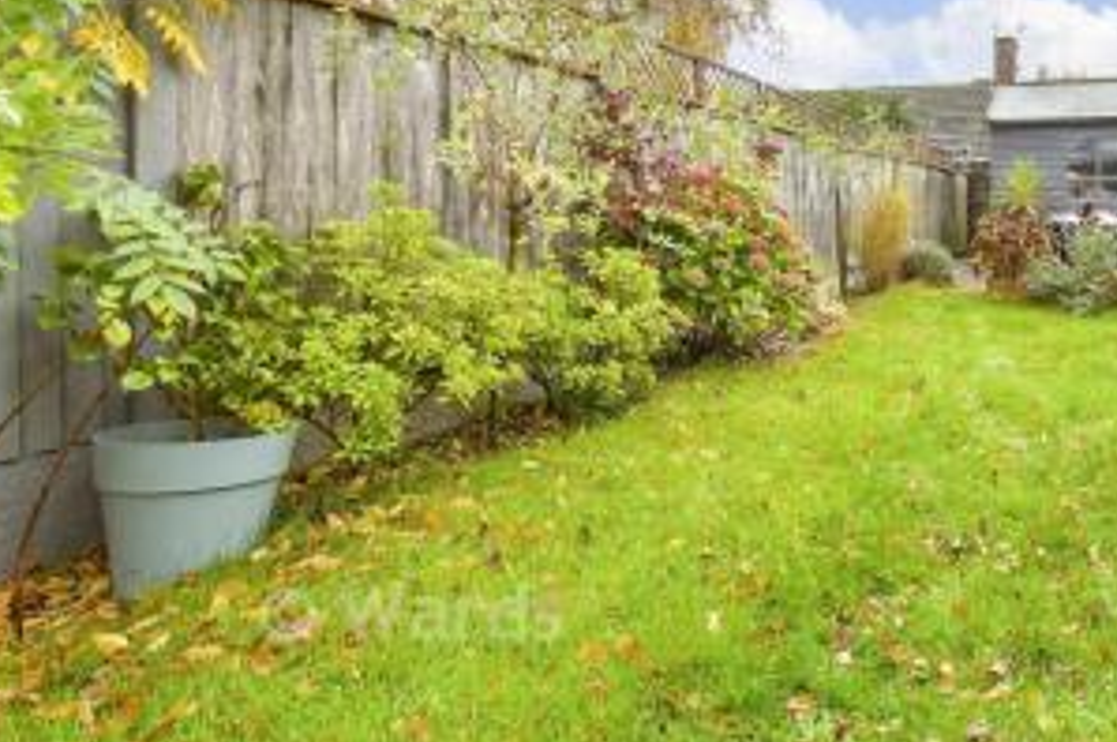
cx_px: 840
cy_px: 204
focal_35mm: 24
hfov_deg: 68.9
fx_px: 744
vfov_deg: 51.2
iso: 400
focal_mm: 10
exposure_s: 1/13
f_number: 8
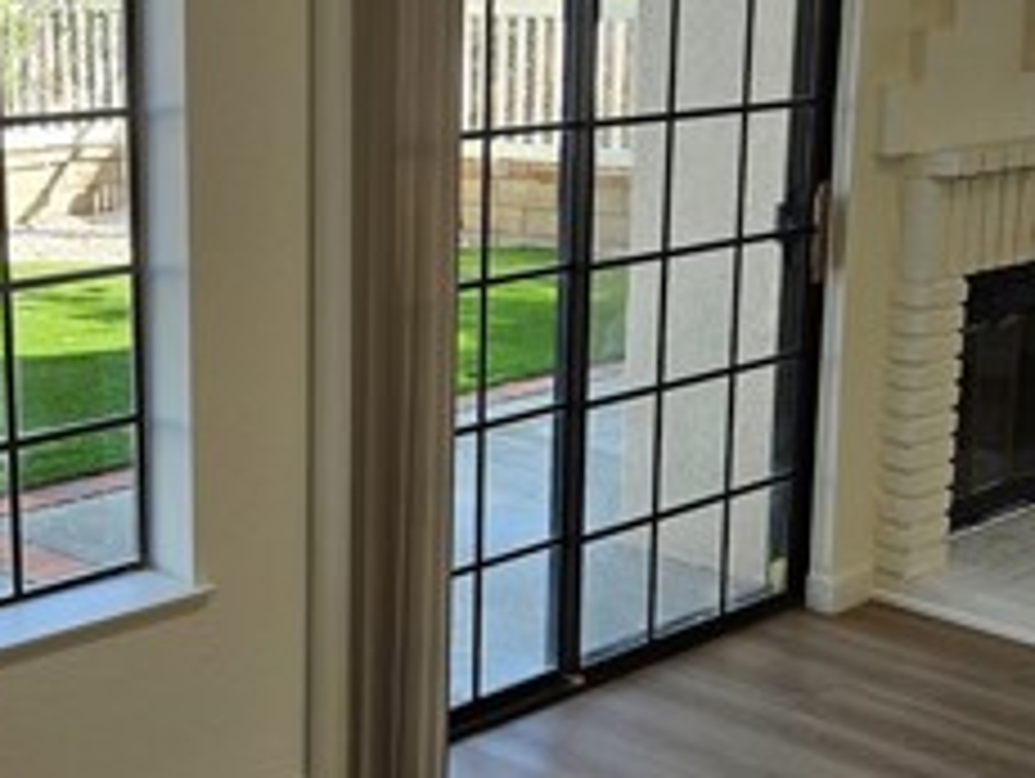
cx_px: 292
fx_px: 1916
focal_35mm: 64
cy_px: 360
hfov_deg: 29.9
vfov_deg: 23.0
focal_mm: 5.4
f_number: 1.8
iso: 25
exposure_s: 1/180
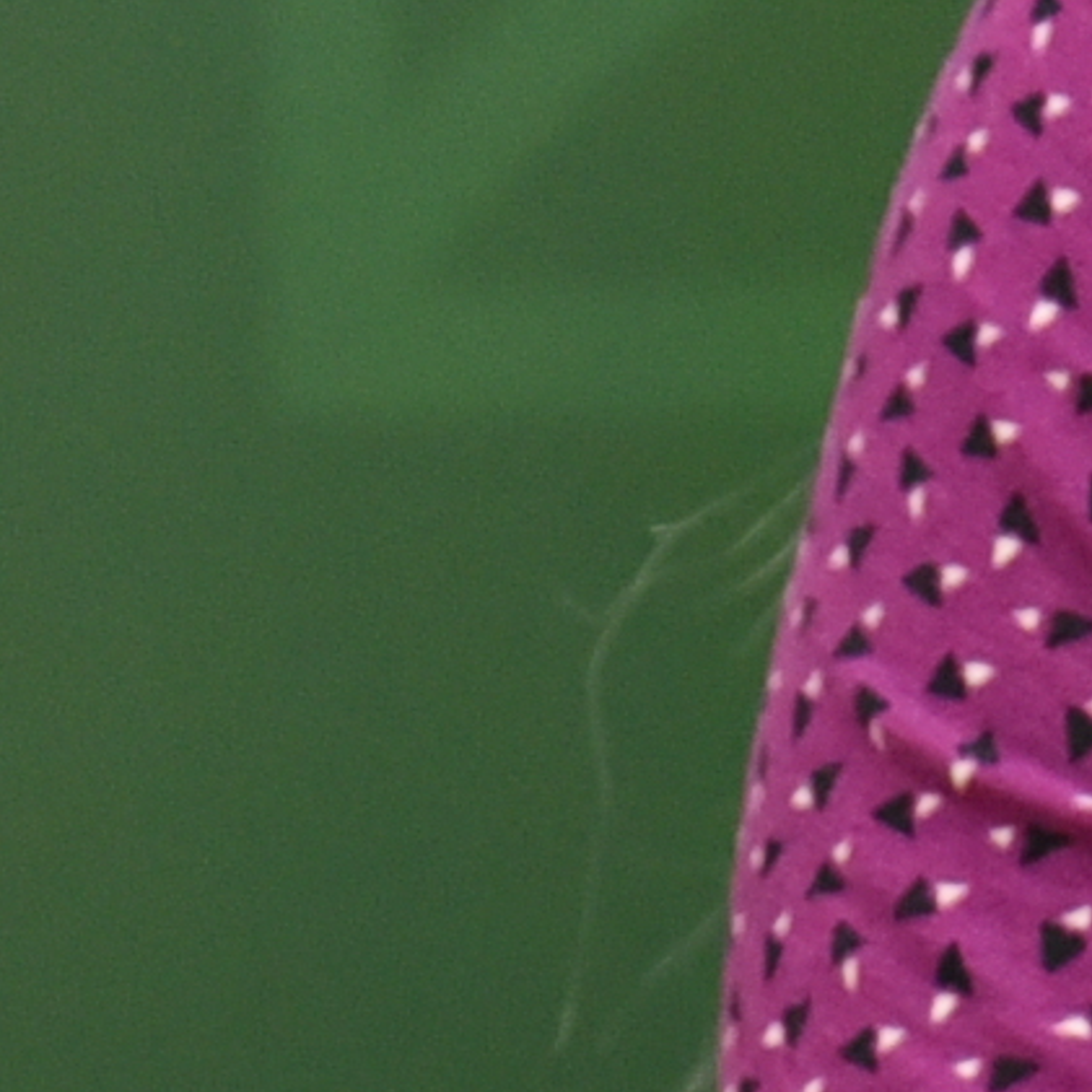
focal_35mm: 910
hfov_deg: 1.9
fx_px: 32478
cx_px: -143
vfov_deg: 1.9
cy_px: -1040
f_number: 4
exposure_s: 1/160
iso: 2500
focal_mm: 100
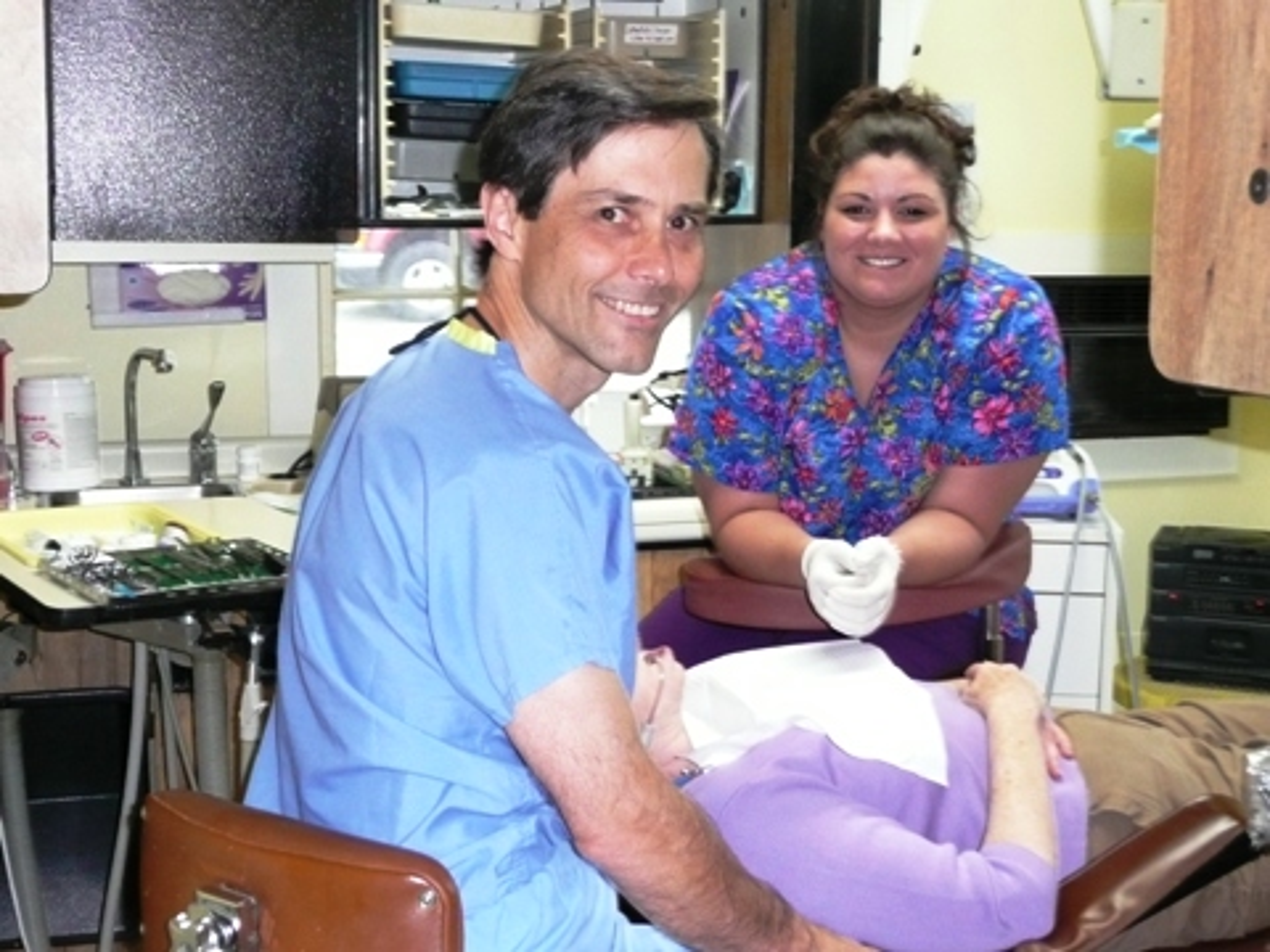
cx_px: 635
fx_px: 1834
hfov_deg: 38.2
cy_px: 476
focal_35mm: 50
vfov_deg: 29.1
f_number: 4.2
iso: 500
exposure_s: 1/30
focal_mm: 8.2
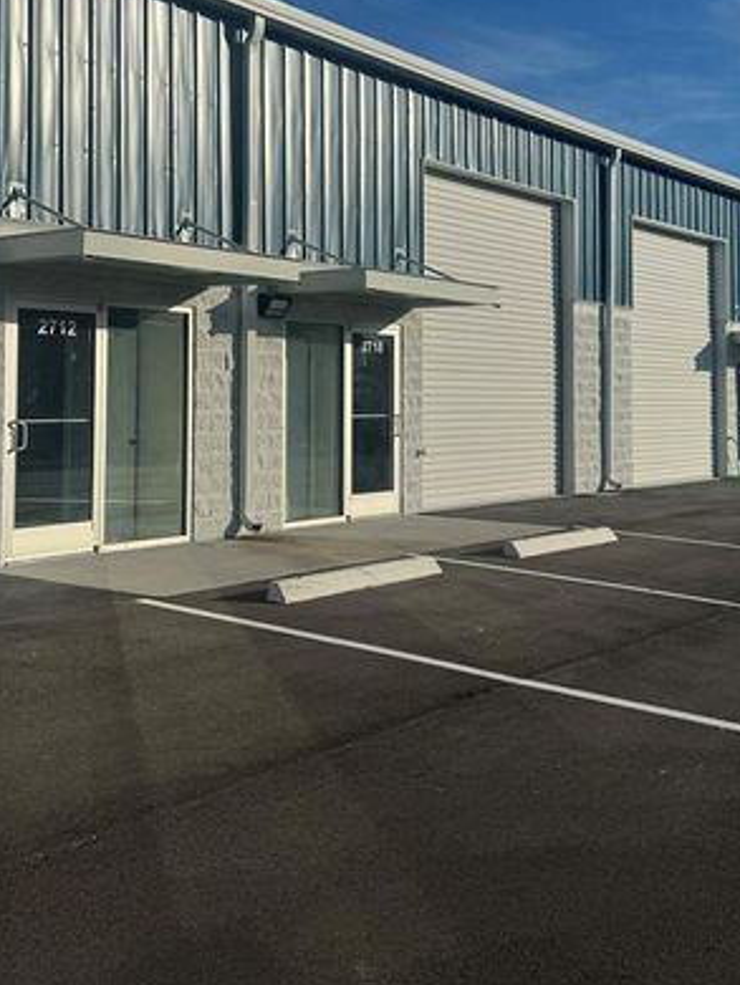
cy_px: 340
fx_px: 1167
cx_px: 404
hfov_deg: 35.1
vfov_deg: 45.2
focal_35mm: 41
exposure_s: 1/10417
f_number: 1.78
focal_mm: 6.76
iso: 80
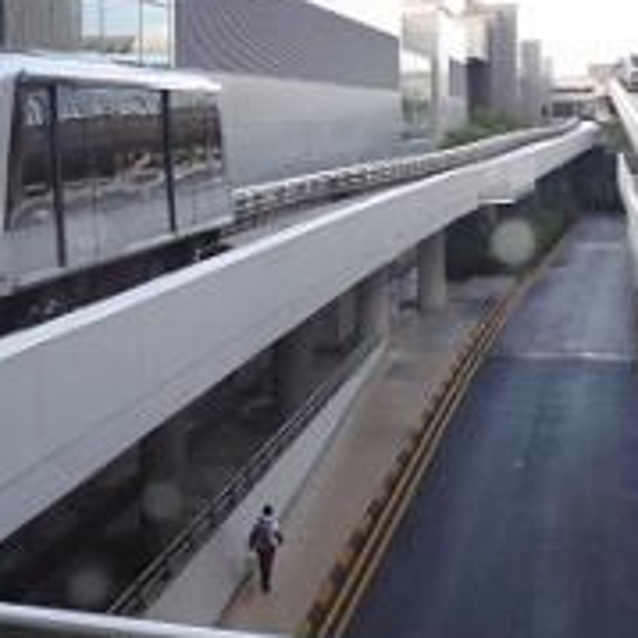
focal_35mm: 67
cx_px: -37
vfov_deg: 25.6
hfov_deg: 24.3
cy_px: 232
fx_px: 1397
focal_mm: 5.8
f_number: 3.6
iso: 800
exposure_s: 1/125
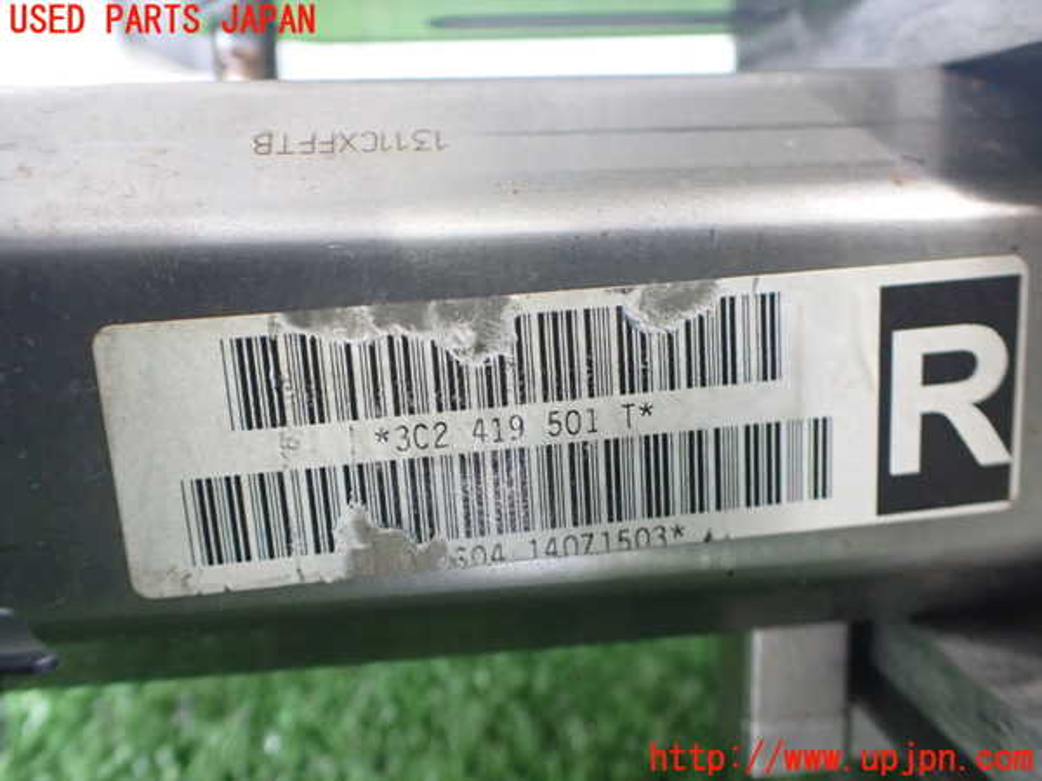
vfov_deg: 46.8
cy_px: 390
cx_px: 521
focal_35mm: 30
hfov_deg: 60.0
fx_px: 903
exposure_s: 1/50
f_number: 2.3
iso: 800
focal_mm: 5.4
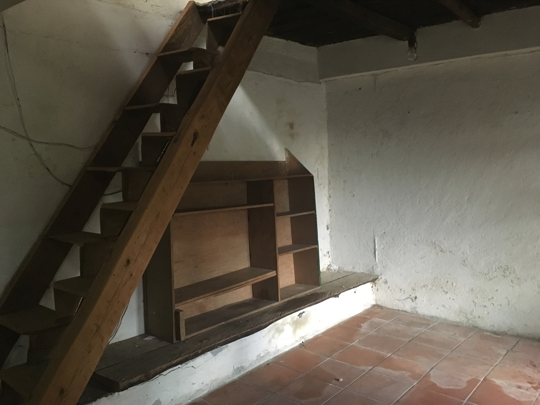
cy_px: 202
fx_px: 452
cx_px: 270
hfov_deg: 61.7
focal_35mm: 29
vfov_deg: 48.2
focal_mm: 4.15
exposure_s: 1/15
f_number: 2.2
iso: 250
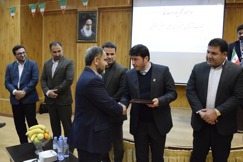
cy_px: 81
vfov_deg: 40.0
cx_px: 122
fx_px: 223
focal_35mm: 33
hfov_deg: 57.2
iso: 5000
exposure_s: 1/125
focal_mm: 22
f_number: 5.6
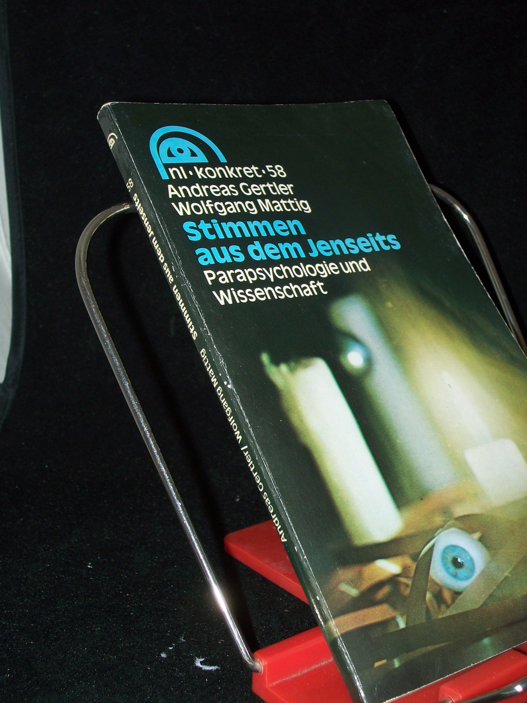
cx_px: 264
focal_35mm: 53
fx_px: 1076
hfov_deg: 27.5
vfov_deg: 36.2
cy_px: 352
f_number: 3.2
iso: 80
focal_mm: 8.7
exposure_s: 1/80
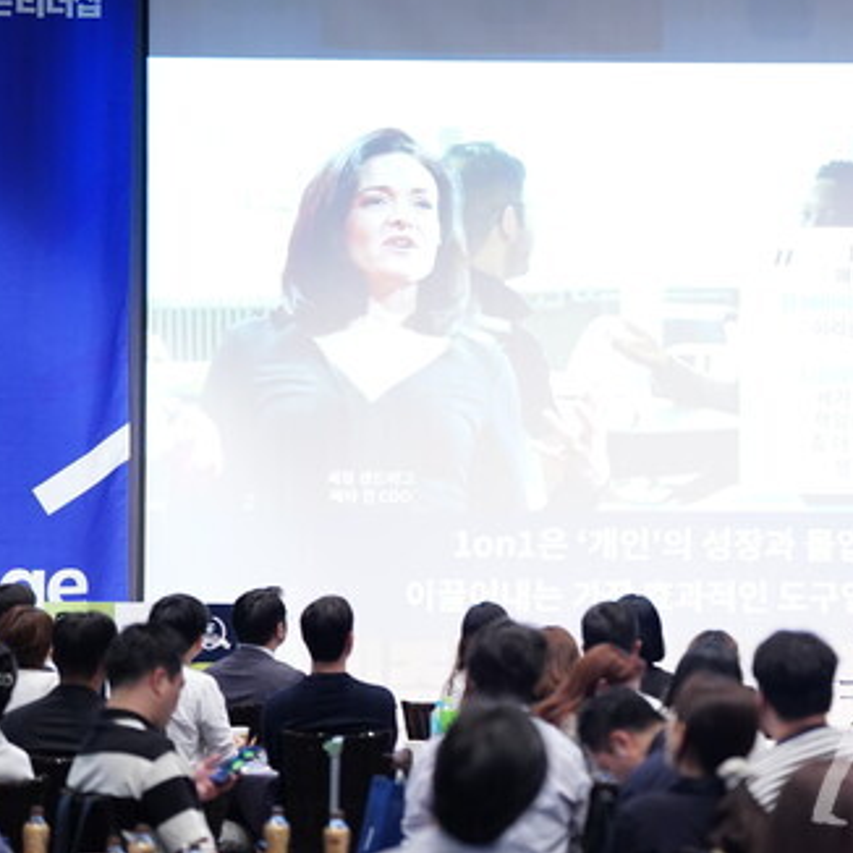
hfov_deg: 10.5
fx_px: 4628
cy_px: 356
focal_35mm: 166
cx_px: 641
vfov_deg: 10.5
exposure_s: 1/160
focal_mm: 106
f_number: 2.8
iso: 4000
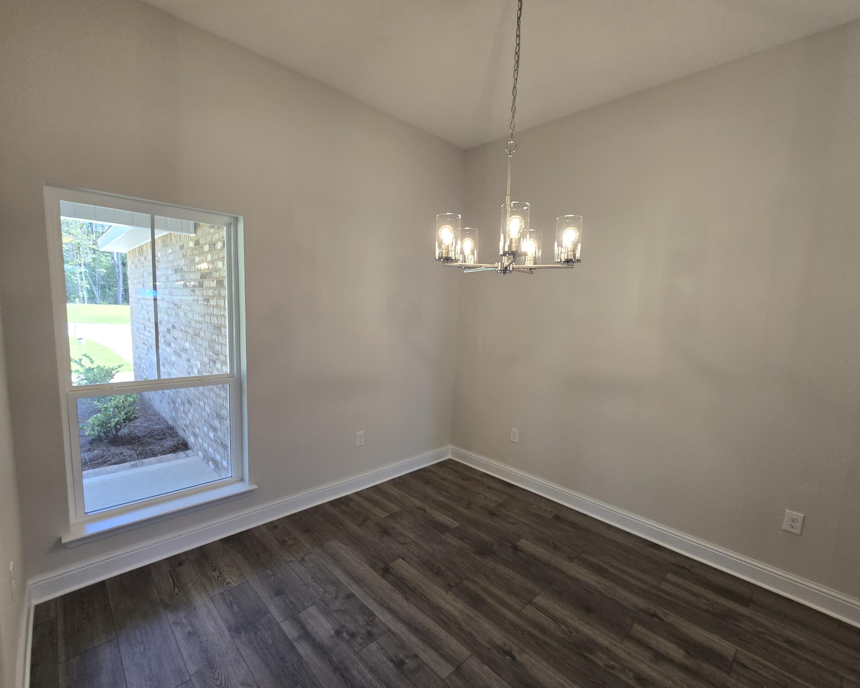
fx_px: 356
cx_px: 447
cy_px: 349
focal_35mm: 14
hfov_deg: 100.7
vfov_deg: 88.0
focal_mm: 2.2
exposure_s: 1/60
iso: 64
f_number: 2.2
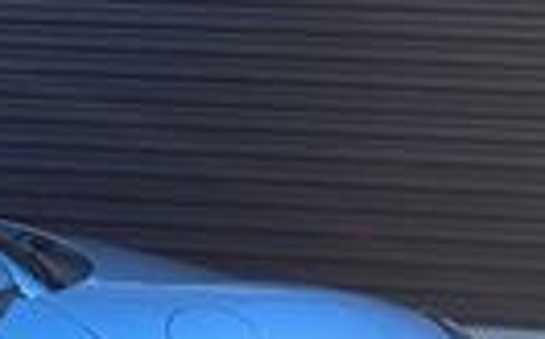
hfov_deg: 12.9
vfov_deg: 9.1
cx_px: -487
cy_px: 91
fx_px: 2135
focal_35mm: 144
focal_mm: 3.99
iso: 20
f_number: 1.8
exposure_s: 1/495
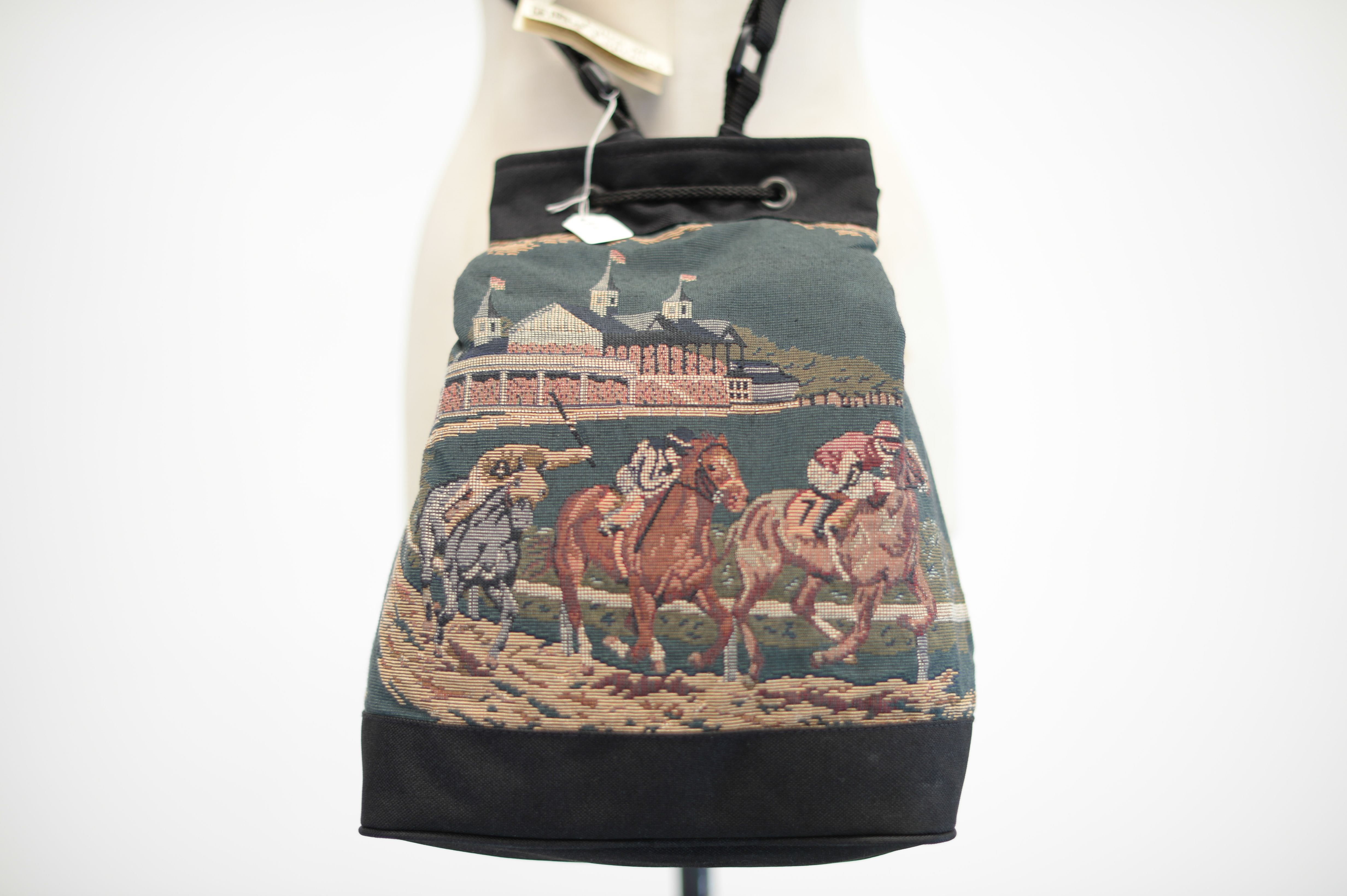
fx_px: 1870
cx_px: 674
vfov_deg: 27.0
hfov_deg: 39.6
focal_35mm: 50
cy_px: 448
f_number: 1.8
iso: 200
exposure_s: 1/125
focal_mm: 50
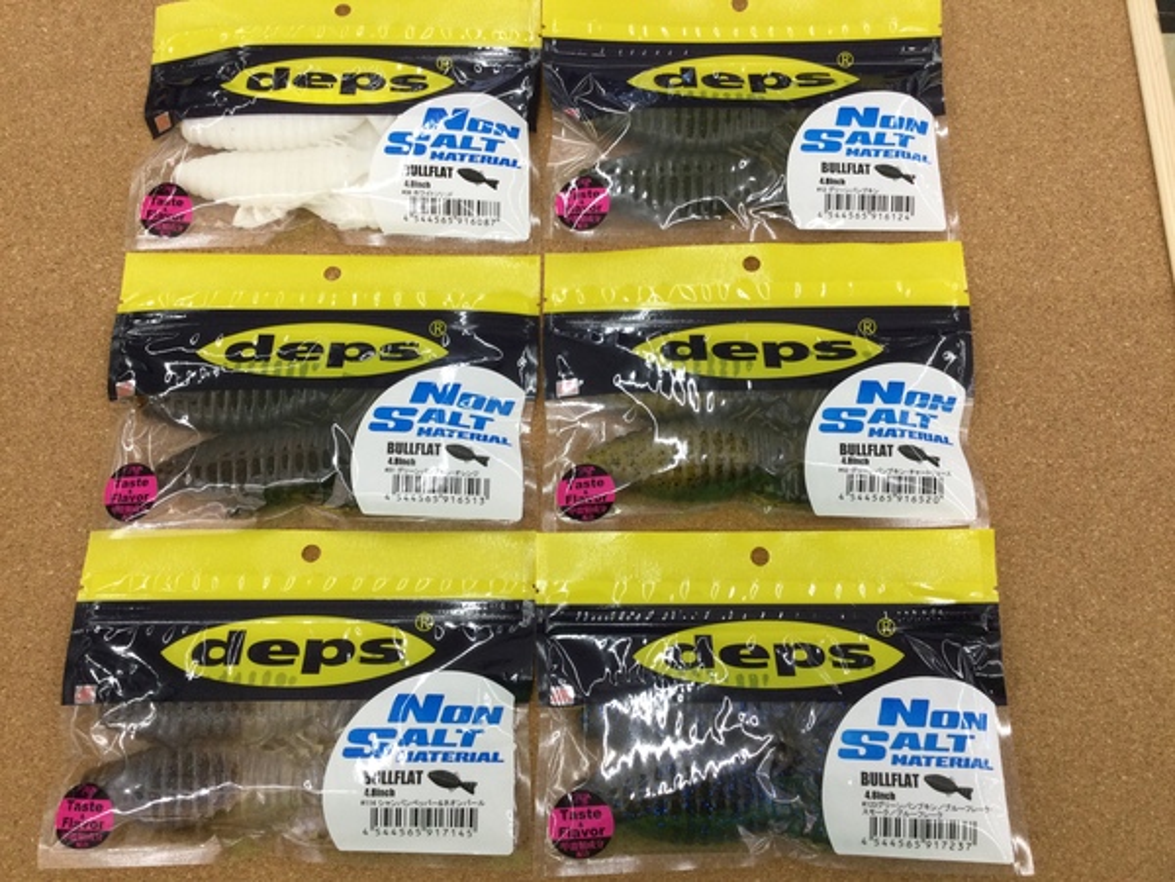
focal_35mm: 31
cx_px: 588
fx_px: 1052
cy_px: 441
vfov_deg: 45.4
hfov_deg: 58.4
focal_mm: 3.3
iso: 32
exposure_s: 1/40
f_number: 2.4
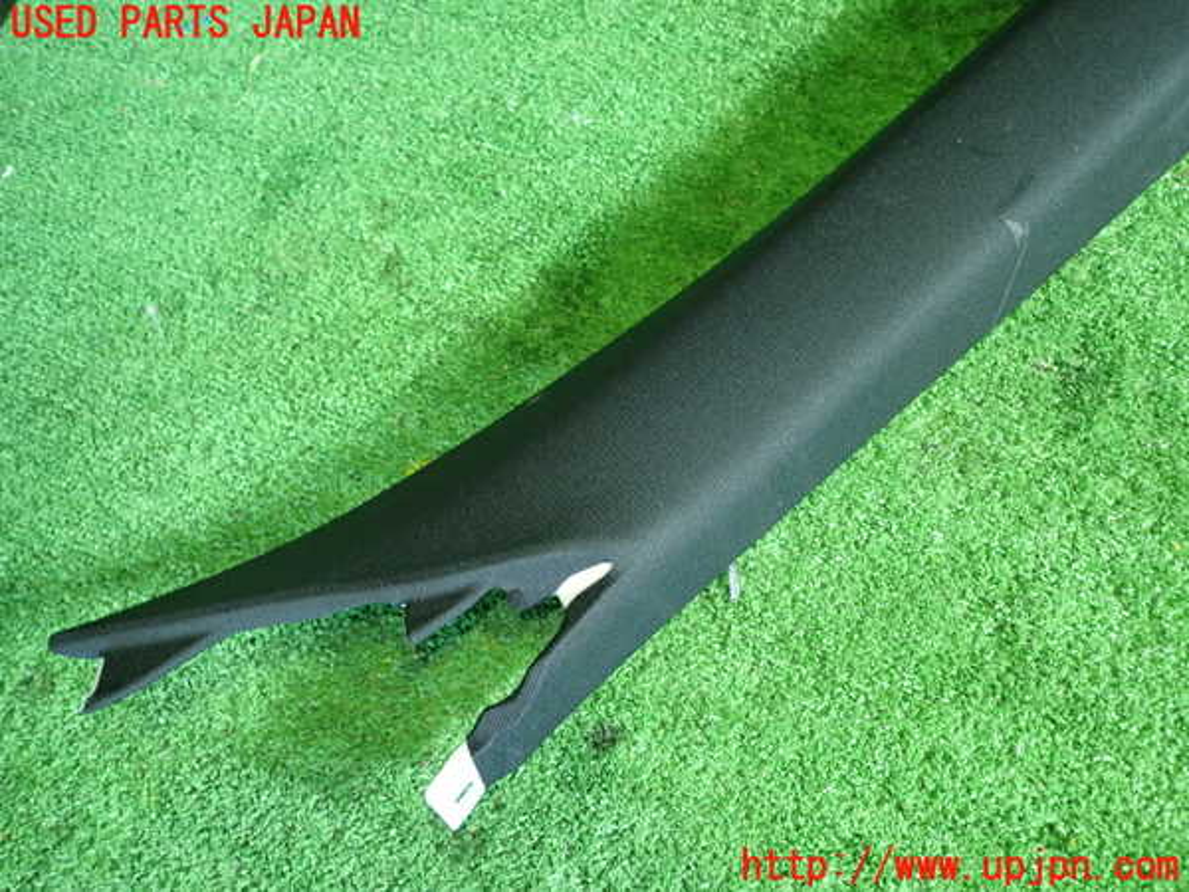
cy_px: 446
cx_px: 594
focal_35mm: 25
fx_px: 859
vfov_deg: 54.9
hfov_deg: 69.4
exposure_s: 1/30
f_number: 2
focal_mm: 4.5
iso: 250
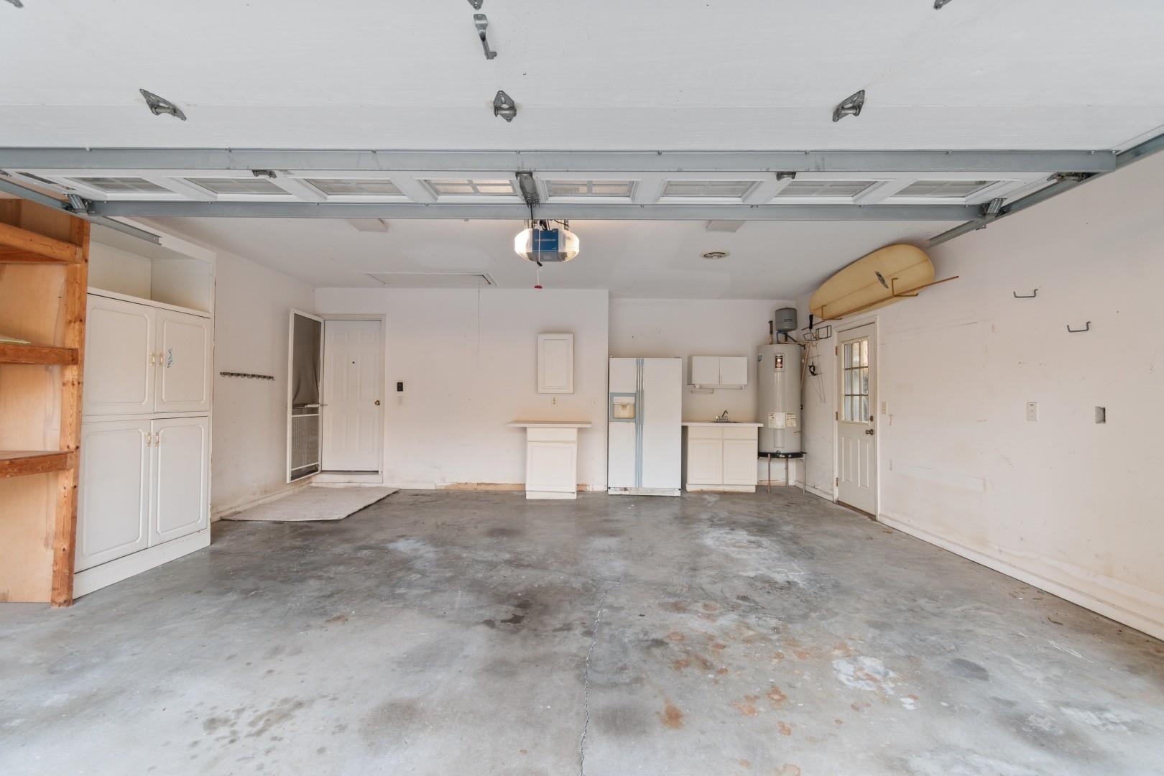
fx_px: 485
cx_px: 582
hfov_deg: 100.4
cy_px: 388
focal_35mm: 15
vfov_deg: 77.3
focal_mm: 10
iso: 100
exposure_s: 1/6
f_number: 4.5
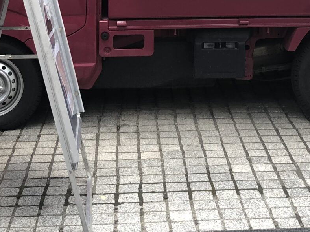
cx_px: 205
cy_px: -63
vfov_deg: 15.5
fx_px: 815
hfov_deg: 21.5
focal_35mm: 91
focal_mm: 3.99
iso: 20
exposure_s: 1/115
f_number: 1.8
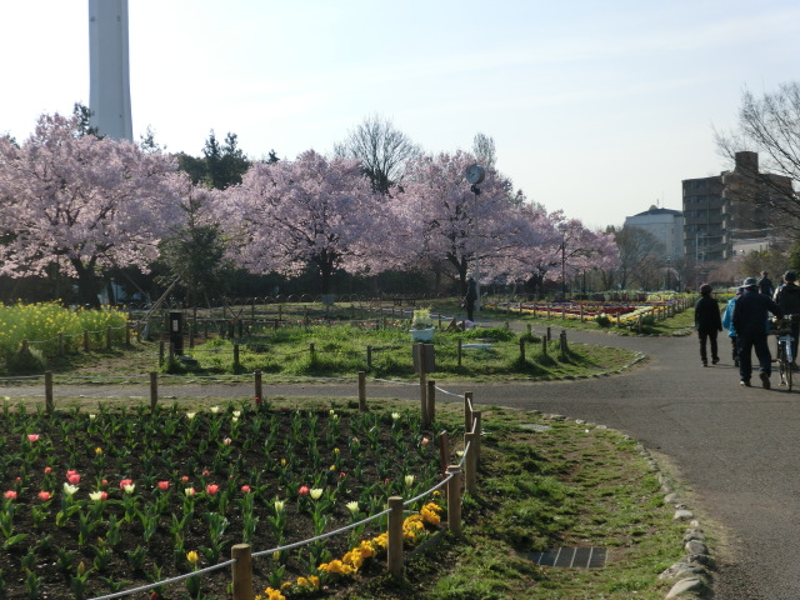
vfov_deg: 32.9
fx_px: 1017
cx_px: 400
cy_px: 300
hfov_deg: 42.9
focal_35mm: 44
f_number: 9.7
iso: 100
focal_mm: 7.9
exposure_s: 1/200
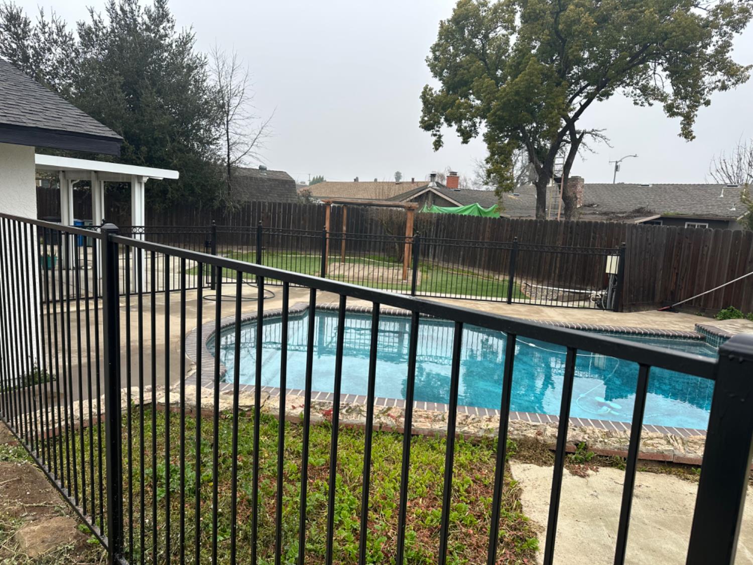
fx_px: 522
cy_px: 282
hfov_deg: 71.6
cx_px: 376
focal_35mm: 24
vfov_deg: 56.8
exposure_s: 1/1119
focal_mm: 6.86
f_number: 1.78
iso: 80
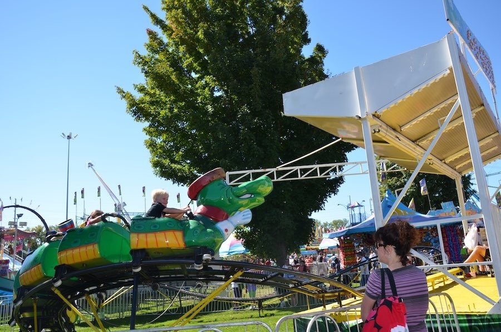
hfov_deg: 62.0
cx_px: 250
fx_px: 417
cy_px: 166
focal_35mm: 30
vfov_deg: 43.4
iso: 100
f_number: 6.3
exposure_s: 1/250
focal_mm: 20
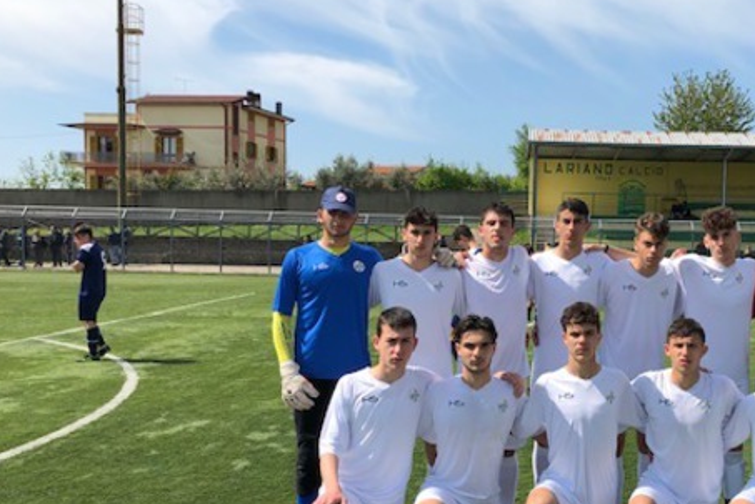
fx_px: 944
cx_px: 552
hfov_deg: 42.5
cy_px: 310
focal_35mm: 45
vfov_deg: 29.8
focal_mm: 3.99
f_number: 1.8
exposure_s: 1/2183
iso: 20
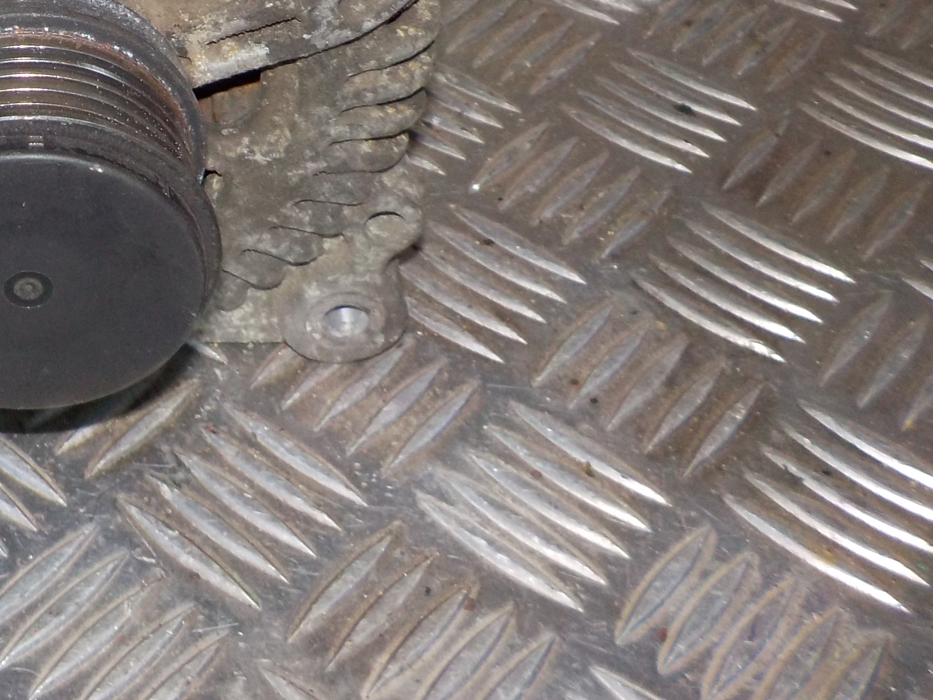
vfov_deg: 22.5
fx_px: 1698
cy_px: 21
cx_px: -25
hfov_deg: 28.6
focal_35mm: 63
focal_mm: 4.1
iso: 200
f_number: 3.3
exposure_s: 1/30
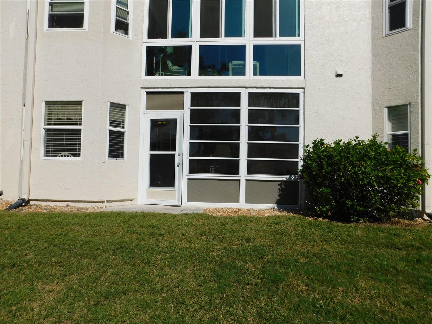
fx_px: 287
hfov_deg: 73.9
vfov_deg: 58.9
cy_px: 162
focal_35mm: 23
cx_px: 216
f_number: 6
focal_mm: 4
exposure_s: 1/1250
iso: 125
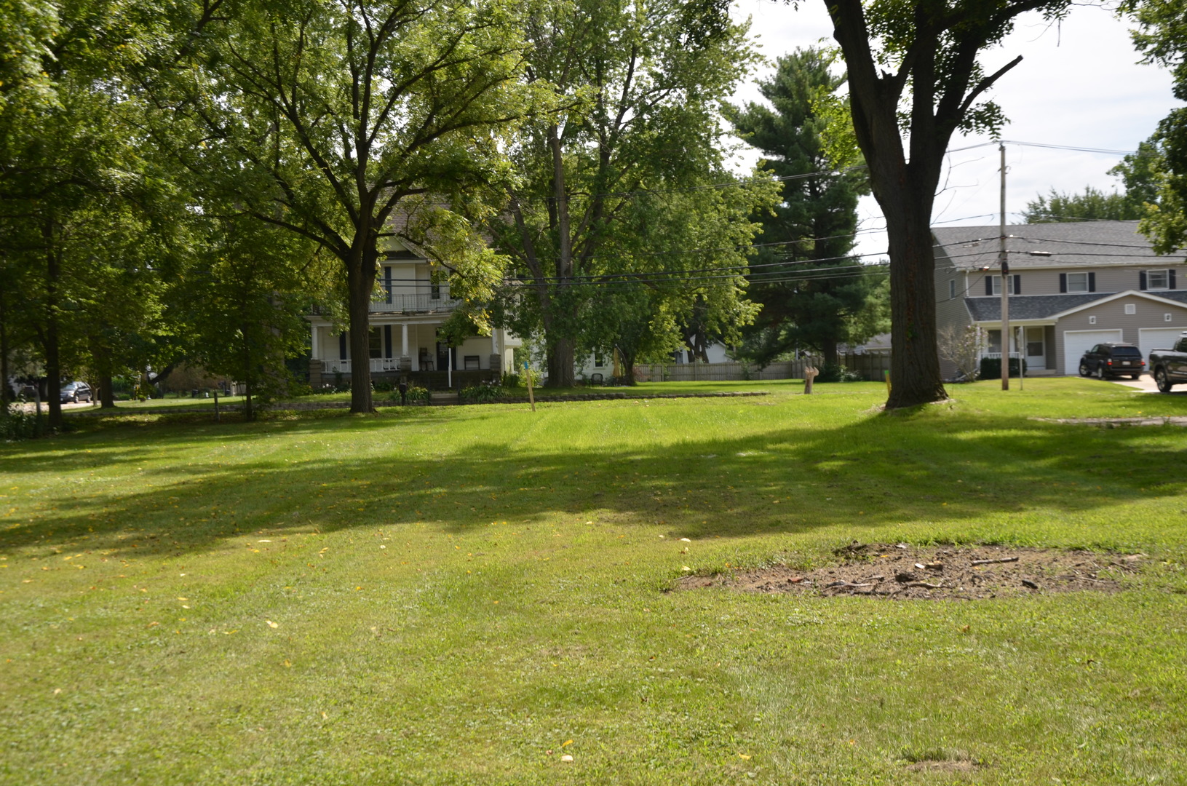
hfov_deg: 39.0
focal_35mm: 51
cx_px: 594
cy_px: 393
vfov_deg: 26.4
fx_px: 1678
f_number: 7.1
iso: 100
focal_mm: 34
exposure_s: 1/250
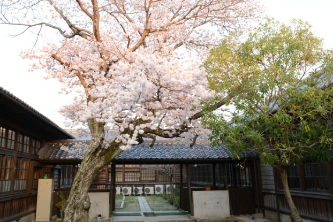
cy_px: 81
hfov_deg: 53.1
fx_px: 333
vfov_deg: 36.6
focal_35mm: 36
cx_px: 154
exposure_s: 1/5
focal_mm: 28
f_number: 10
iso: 100
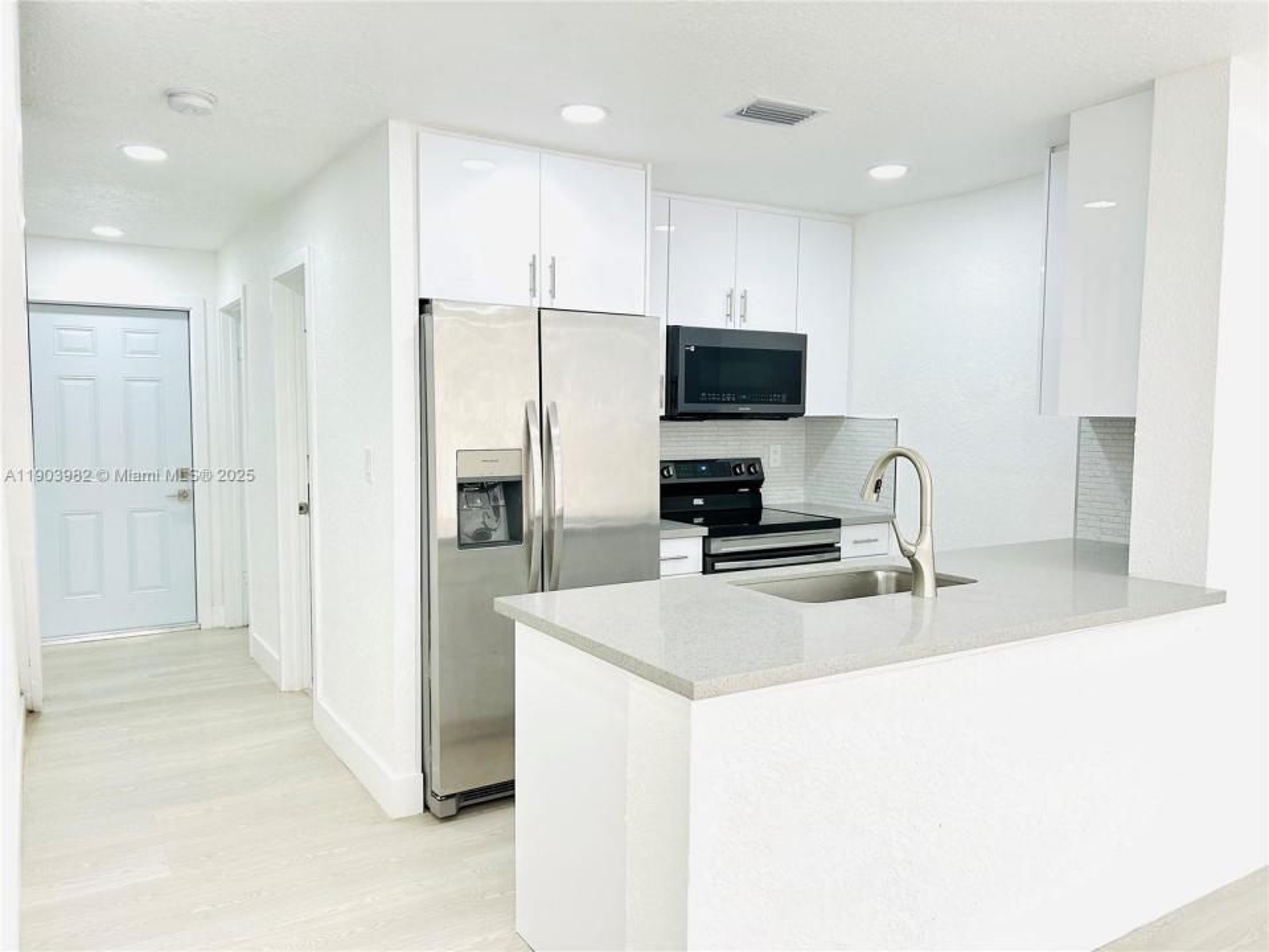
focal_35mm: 26
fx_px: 953
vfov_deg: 53.1
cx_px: 634
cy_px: 476
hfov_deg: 67.3
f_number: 1.5
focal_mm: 5.7
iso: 80
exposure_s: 1/120
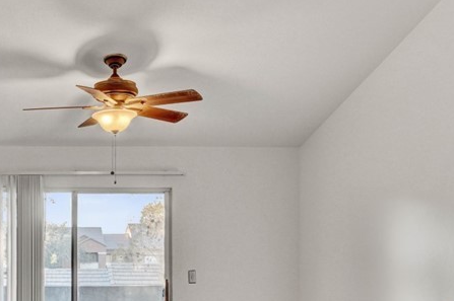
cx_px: 66
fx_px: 642
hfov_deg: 37.0
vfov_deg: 25.8
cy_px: 257
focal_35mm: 51
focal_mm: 21
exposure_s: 1/10
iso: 800
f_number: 10
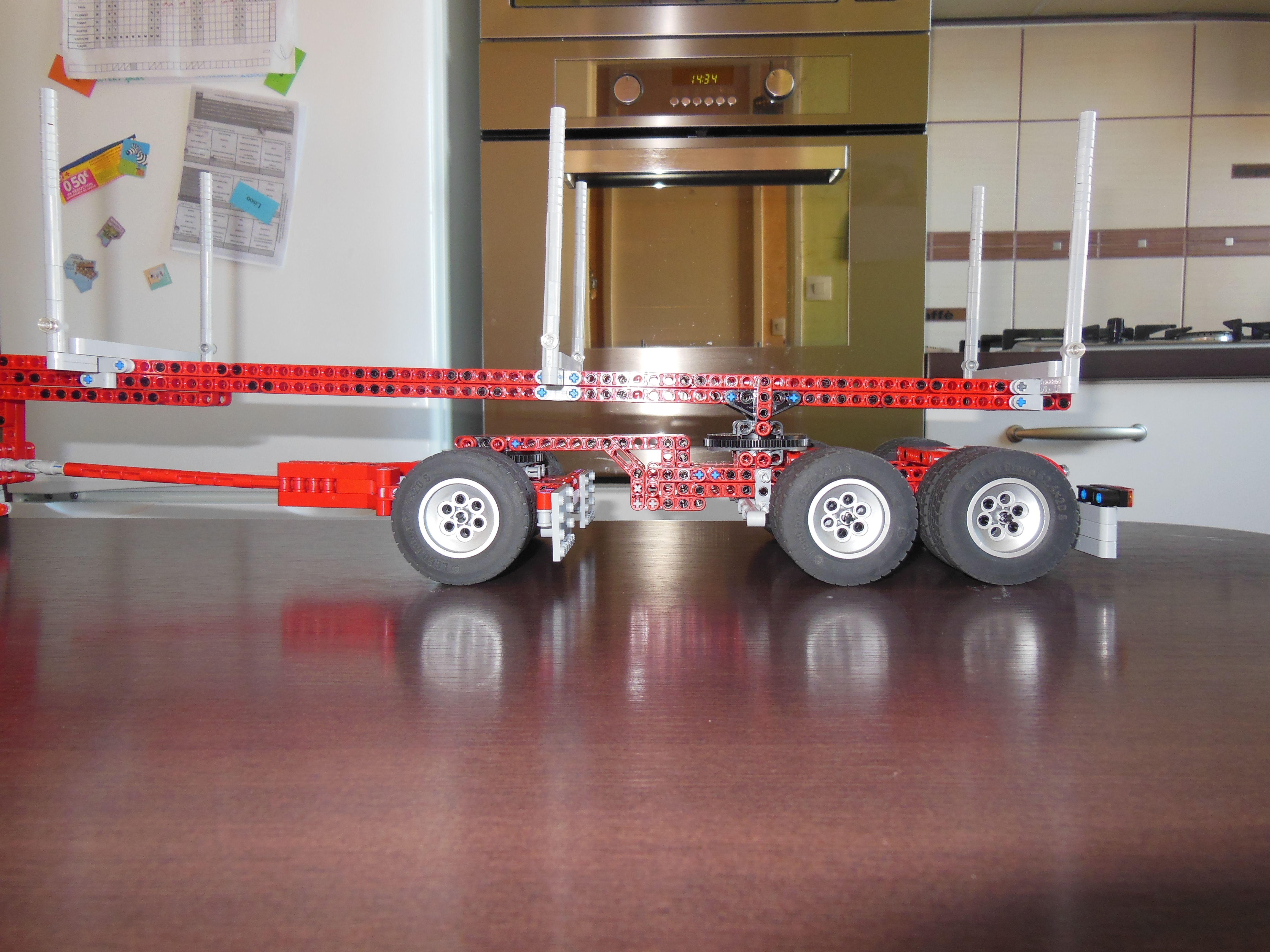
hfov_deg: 69.4
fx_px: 917
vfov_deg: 54.9
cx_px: 635
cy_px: 476
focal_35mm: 25
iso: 200
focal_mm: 4.5
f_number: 3.5
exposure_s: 1/25
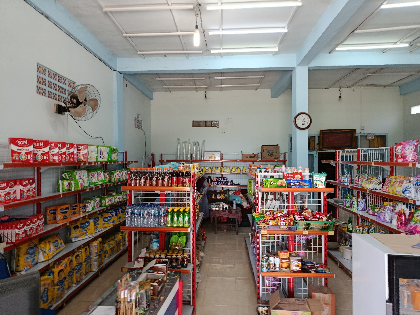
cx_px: 210
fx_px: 291
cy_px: 158
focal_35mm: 24
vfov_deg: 56.8
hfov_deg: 71.6
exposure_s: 1/100
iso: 700
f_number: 1.7
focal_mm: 5.24
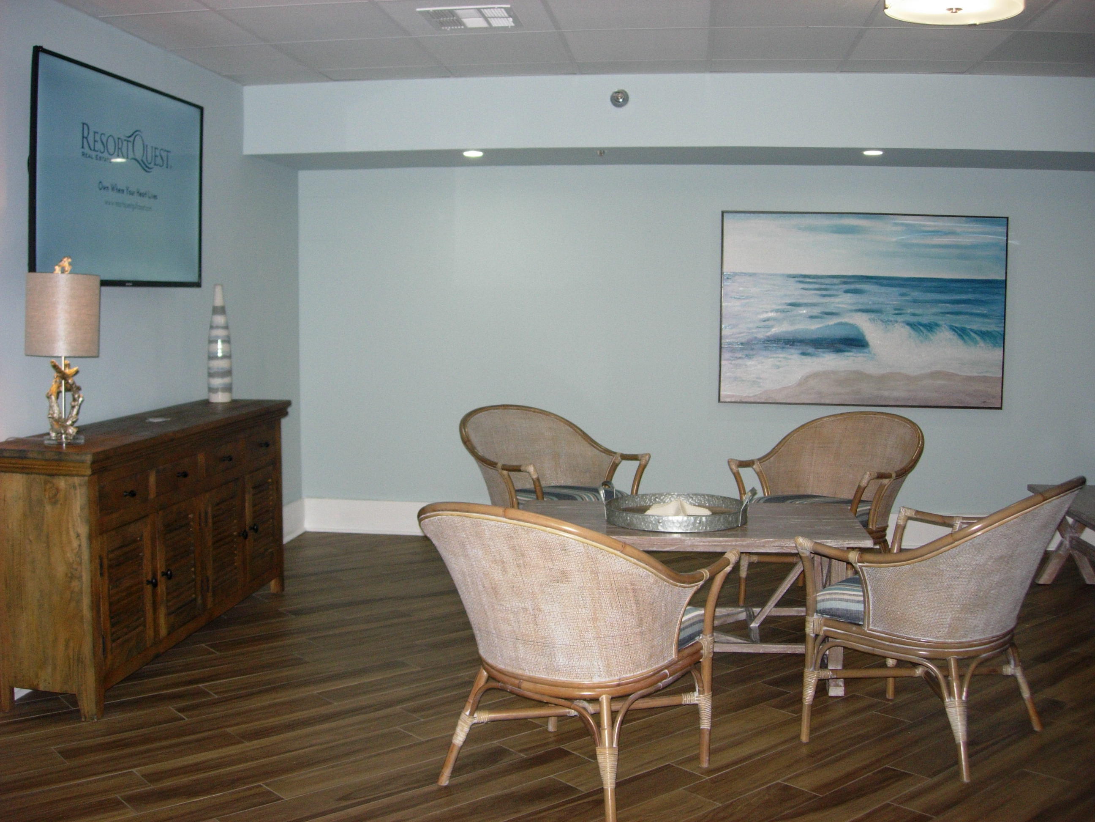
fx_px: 1202
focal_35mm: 38
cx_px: 548
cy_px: 411
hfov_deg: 49.0
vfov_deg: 37.7
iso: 115
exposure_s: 1/93.1
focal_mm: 7.8
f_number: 2.8
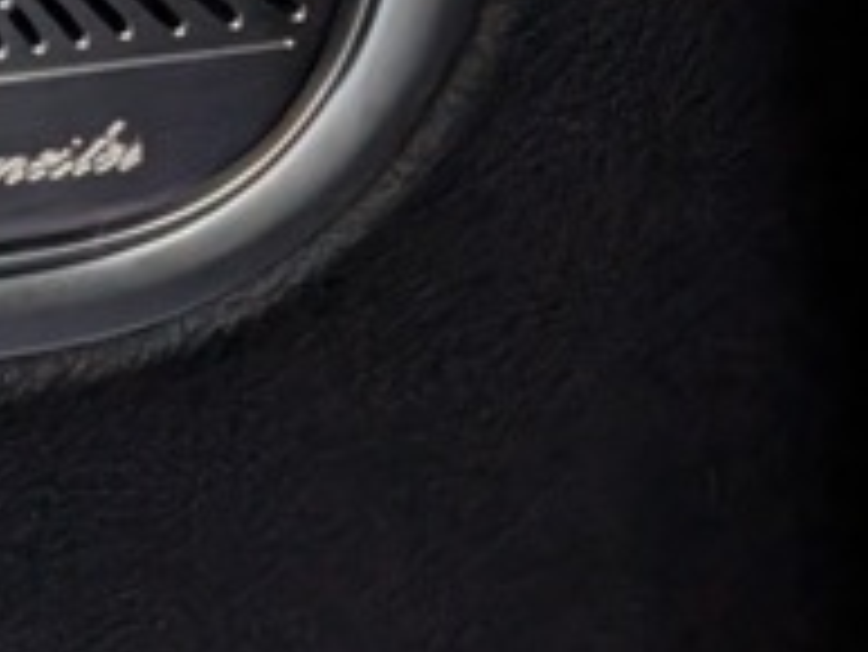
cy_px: -513
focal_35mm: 203
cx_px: -544
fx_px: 5093
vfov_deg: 7.1
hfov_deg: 9.4
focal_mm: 6.9
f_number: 1.68
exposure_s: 1/44.7
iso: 142
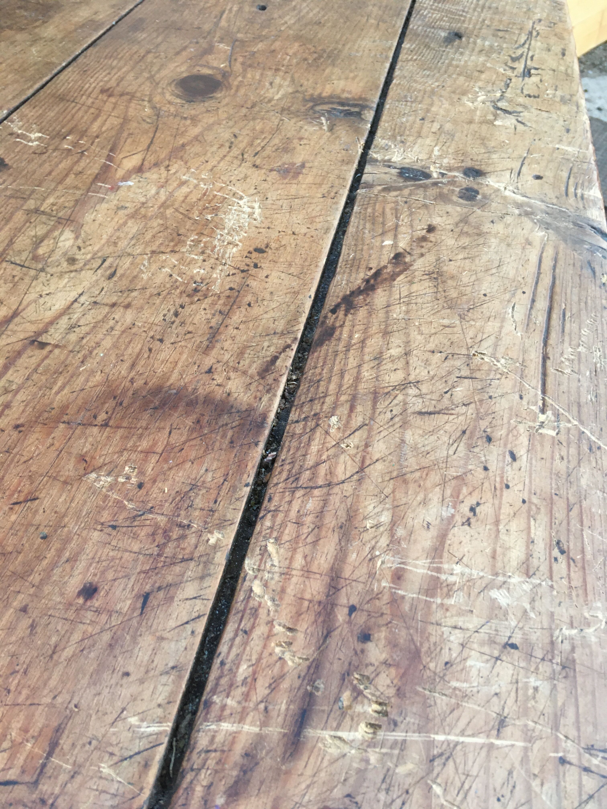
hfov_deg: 48.2
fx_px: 678
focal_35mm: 29
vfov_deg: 61.7
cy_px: 404
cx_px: 304
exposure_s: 1/33
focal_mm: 4.15
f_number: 2.2
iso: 125
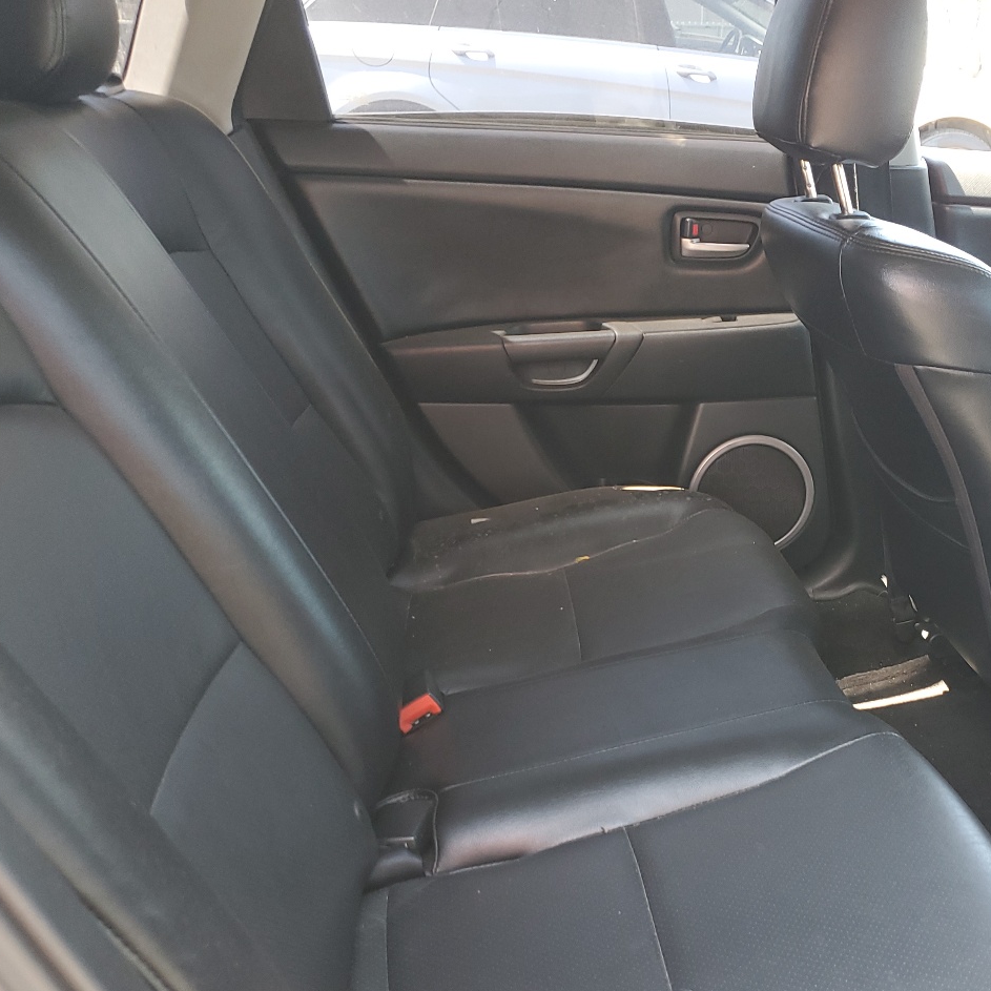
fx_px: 1263
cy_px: 628
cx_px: 724
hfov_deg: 41.8
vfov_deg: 42.5
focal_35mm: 39
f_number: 1.5
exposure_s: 1/50
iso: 62
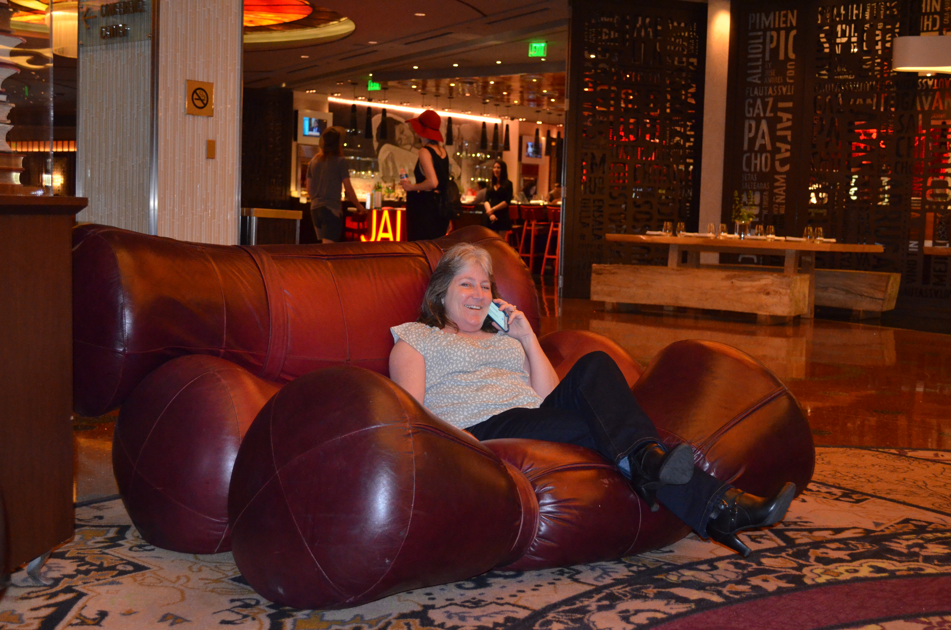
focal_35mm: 48
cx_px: 476
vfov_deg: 28.0
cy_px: 315
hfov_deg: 41.2
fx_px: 1265
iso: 3200
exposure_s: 1/60
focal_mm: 32
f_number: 4.8
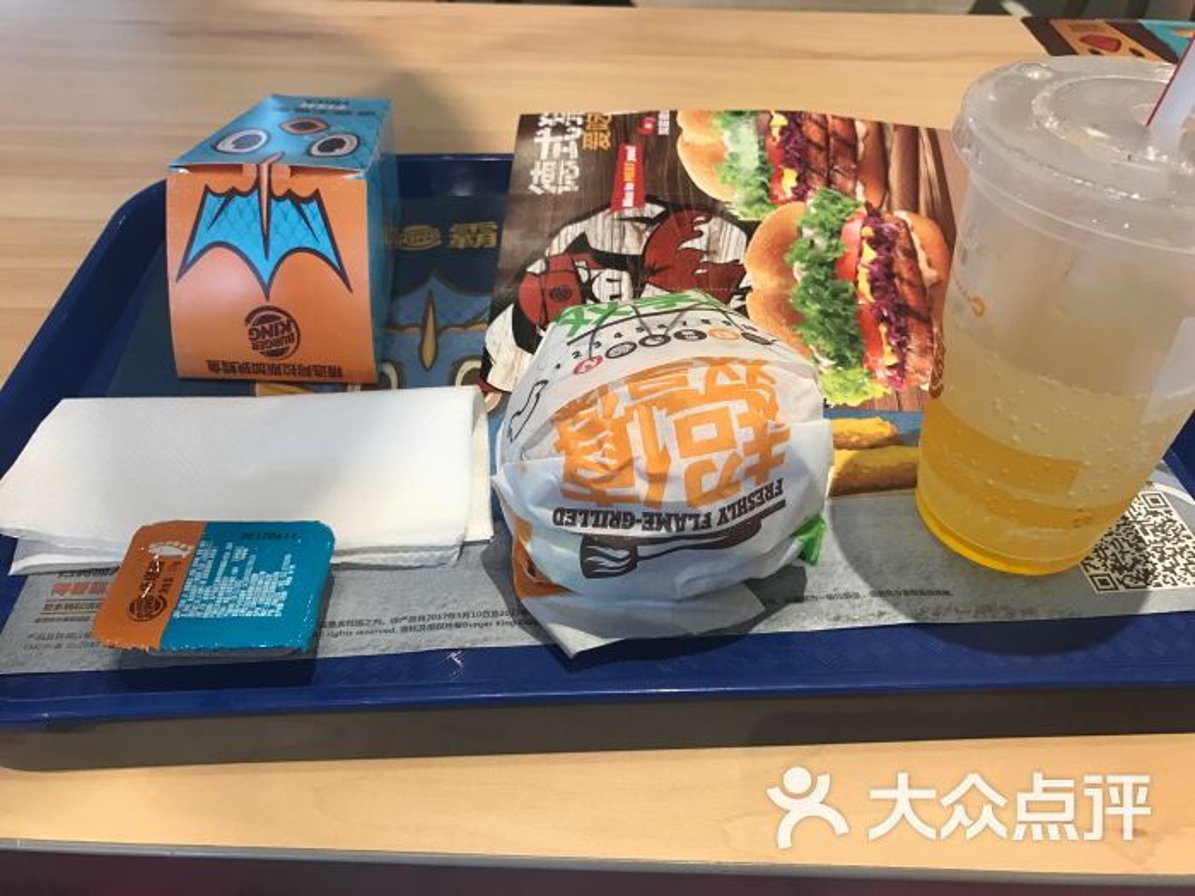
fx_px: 967
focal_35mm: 28
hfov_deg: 63.4
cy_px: 448
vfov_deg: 49.7
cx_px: 598
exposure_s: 1/25
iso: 32
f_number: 1.8
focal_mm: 3.99
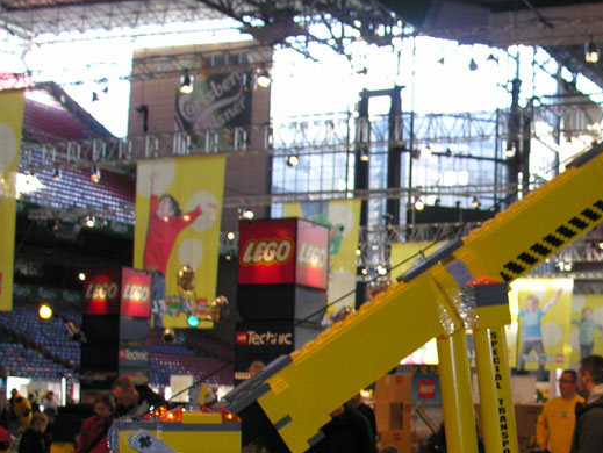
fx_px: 1203
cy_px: 361
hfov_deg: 27.3
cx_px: 518
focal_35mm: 69
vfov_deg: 21.1
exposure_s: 1/30
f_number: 2.8
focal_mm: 8.9
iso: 50
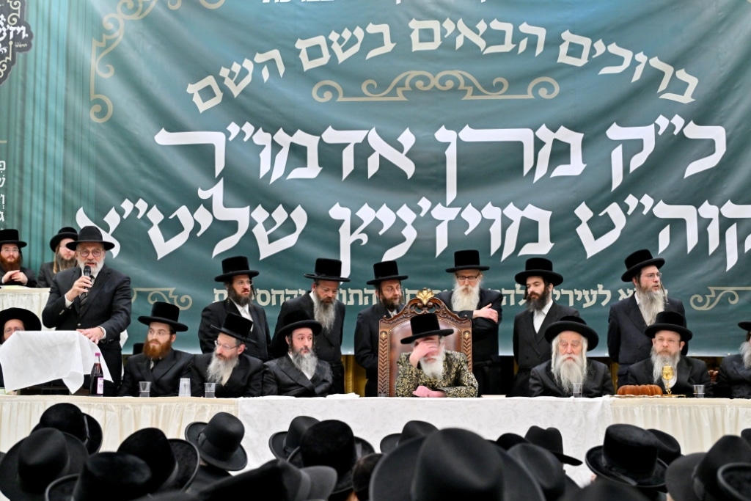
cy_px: 250
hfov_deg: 41.9
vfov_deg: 28.7
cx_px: 376
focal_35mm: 47
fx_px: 981
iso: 1000
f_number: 4
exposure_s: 1/500
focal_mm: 47
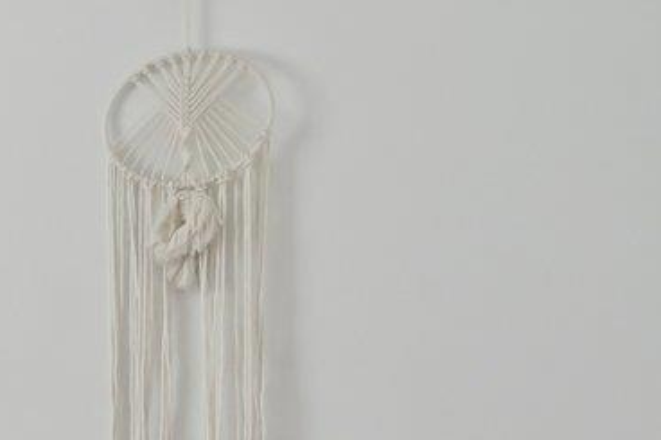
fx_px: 1633
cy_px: 464
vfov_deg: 15.0
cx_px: -997
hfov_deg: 14.0
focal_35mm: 89
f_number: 8
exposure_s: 1/30
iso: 160
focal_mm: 16
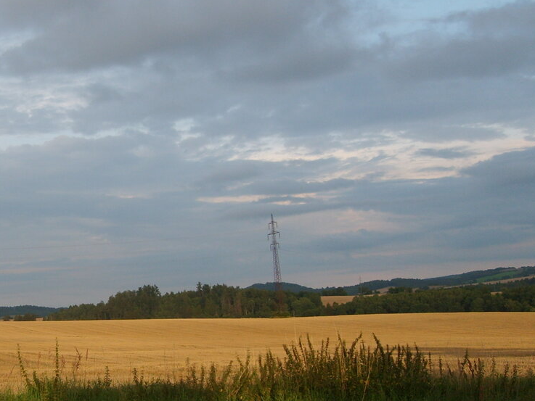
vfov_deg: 25.7
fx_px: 881
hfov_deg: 33.0
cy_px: 223
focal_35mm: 57
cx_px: 120
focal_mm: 5.8
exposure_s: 1/250
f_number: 2.8
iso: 50
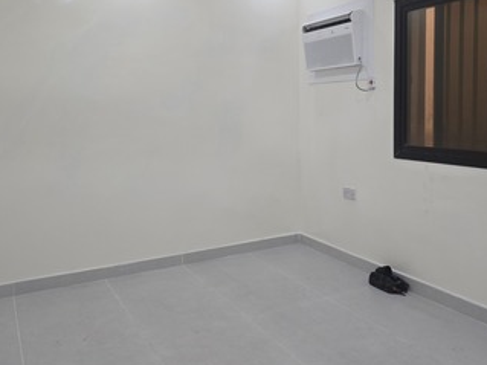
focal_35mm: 33
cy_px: 134
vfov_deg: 42.5
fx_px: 464
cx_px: 283
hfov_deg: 55.1
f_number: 1.7
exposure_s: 1/100
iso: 80
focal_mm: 6.3
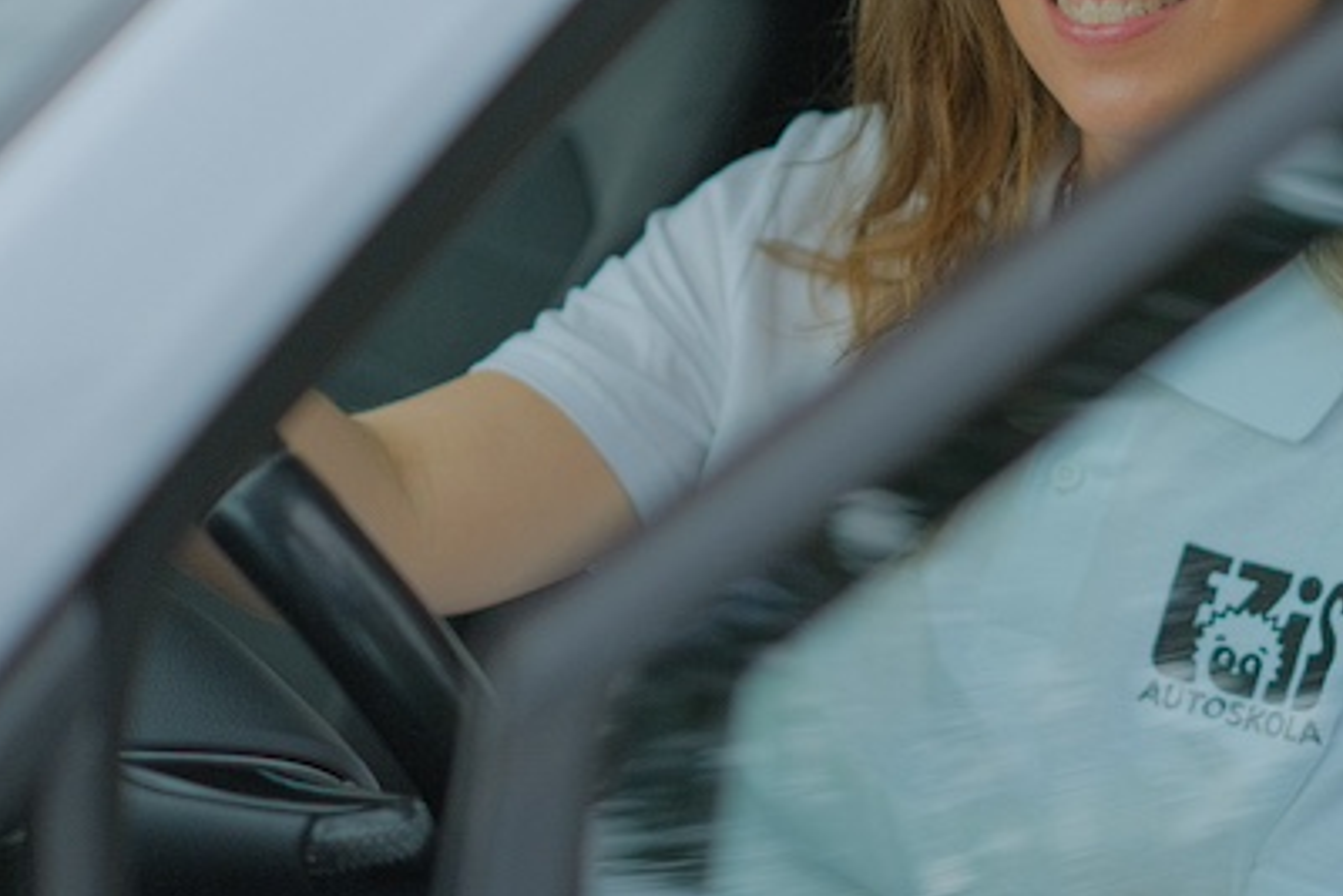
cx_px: 980
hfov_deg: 19.2
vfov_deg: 12.9
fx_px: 3956
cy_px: 508
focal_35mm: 106
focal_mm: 35
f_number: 1.4
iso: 640
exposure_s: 1/8500
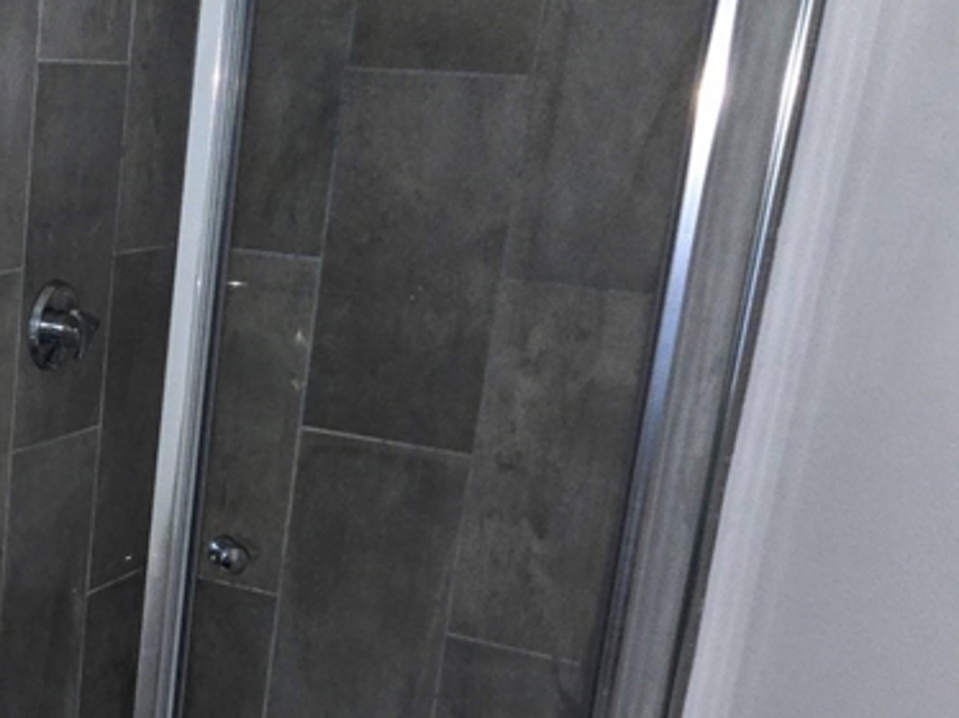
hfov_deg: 27.5
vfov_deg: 23.0
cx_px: -151
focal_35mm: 63
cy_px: 562
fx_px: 1744
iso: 125
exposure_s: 1/19
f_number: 1.8
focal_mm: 5.4
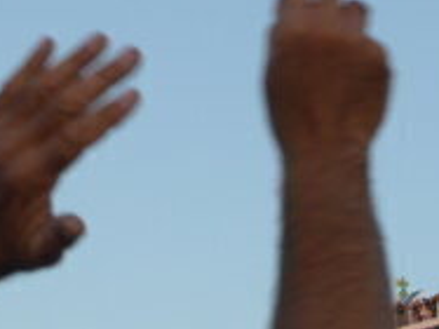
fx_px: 2256
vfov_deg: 8.2
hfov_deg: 11.0
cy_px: 498
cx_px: 12
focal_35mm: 178
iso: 800
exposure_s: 1/320
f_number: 9
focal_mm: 32
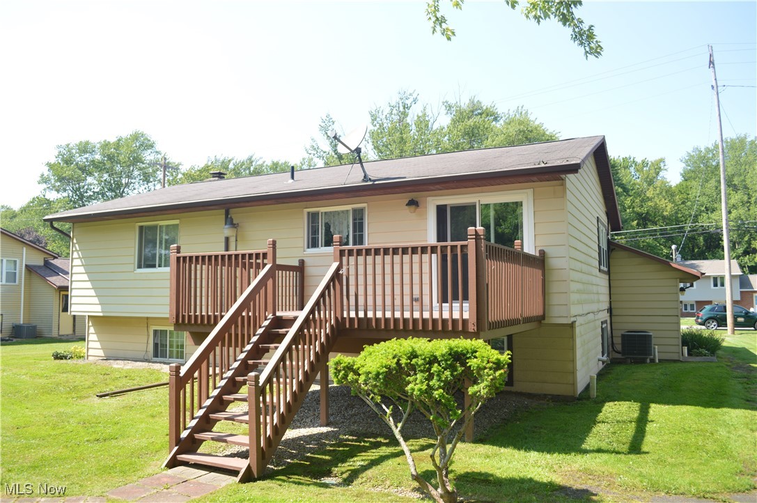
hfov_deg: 67.4
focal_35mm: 27
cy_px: 252
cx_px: 378
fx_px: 567
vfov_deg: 47.8
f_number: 4.5
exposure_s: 1/200
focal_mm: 18
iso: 100
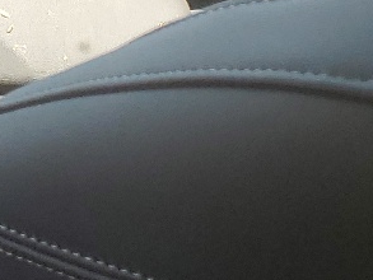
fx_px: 1531
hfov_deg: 11.6
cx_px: -500
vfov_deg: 10.4
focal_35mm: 142
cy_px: 19
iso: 50
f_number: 1.5
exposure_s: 1/256
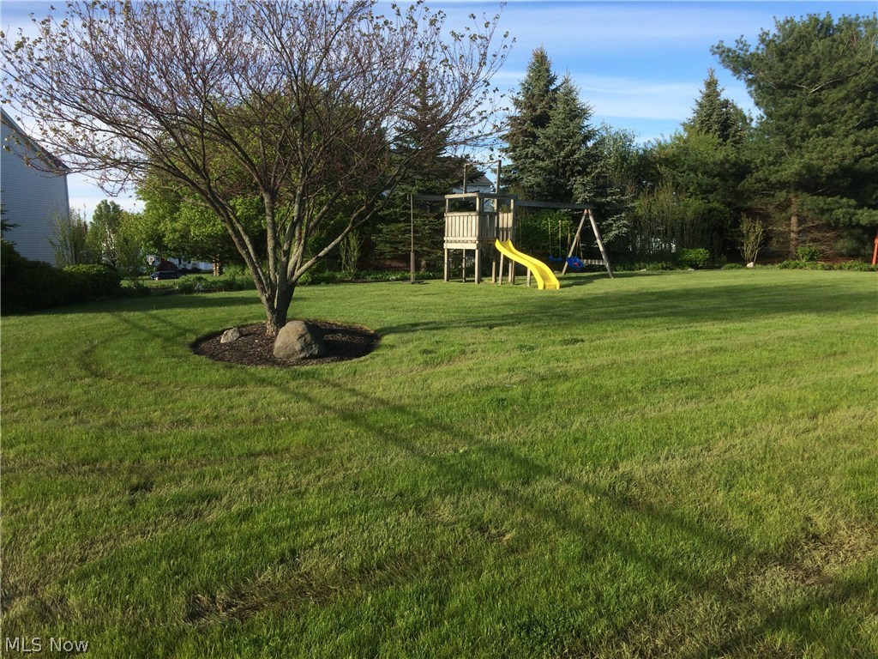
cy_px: 330
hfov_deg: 61.7
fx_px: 736
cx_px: 439
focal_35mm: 29
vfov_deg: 48.2
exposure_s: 1/1109
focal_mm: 4.15
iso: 32
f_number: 2.2
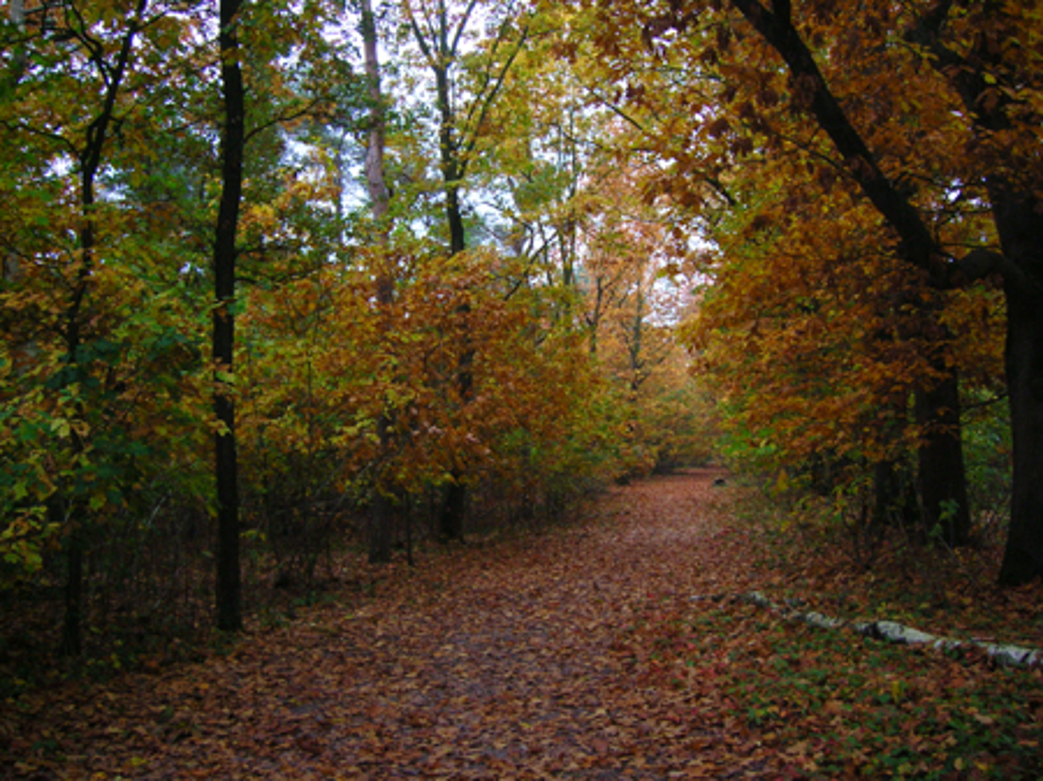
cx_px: 522
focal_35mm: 34
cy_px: 390
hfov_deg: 54.0
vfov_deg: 41.8
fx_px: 1024
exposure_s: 1/60.1
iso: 96
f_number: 2.9
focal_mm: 5.7
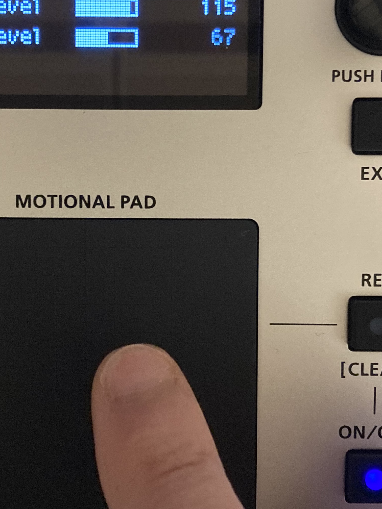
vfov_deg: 34.3
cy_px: 244
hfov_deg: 26.0
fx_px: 824
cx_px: 141
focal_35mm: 56
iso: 500
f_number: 1.8
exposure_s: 1/26
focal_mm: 3.99
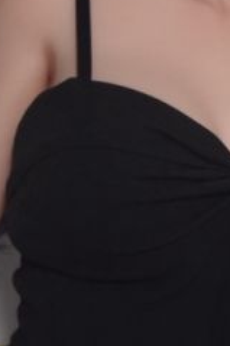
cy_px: 190
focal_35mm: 147
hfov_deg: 9.3
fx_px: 1411
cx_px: 114
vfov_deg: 14.0
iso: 1600
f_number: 6.7
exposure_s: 1/250
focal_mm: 26
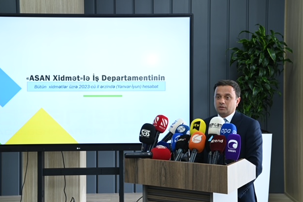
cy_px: 100
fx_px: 539
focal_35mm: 64
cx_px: 147
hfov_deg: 31.4
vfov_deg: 21.3
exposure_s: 1/80
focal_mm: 62
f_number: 7.1
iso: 1250
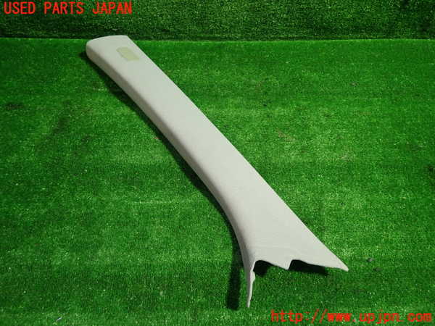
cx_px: 218
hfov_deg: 69.4
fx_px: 314
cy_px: 163
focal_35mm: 25
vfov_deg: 54.9
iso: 200
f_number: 2
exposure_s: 1/40
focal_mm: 4.5
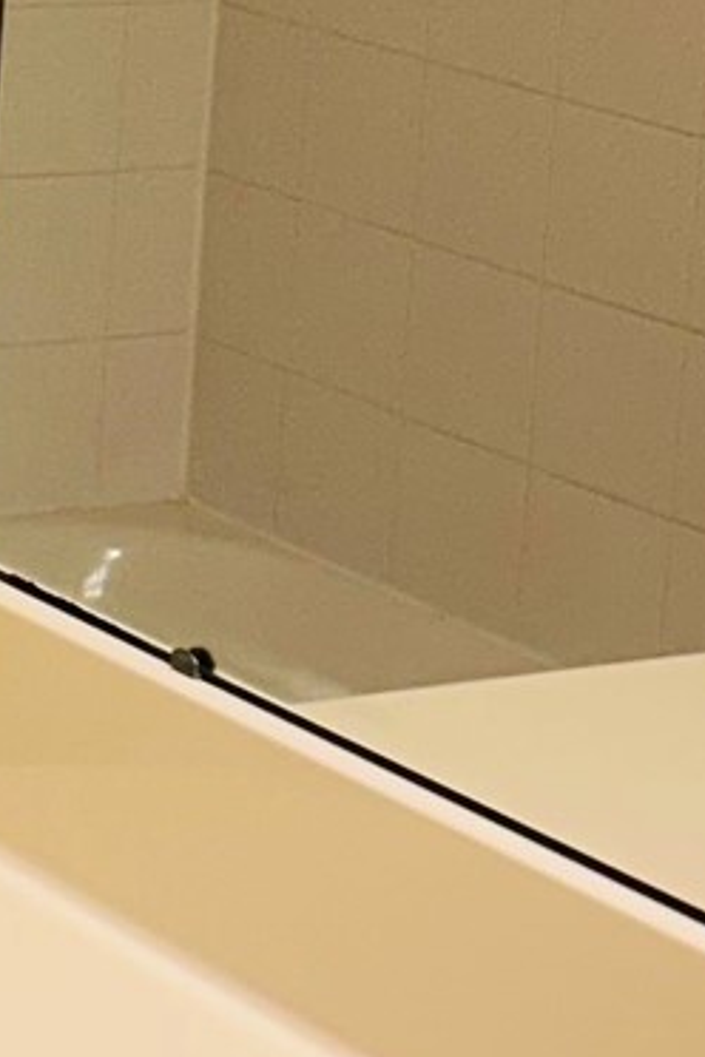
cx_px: -844
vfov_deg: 13.3
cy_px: -281
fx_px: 4377
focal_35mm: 149
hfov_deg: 8.6
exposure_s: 1/120
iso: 64
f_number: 1.5
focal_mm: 5.7
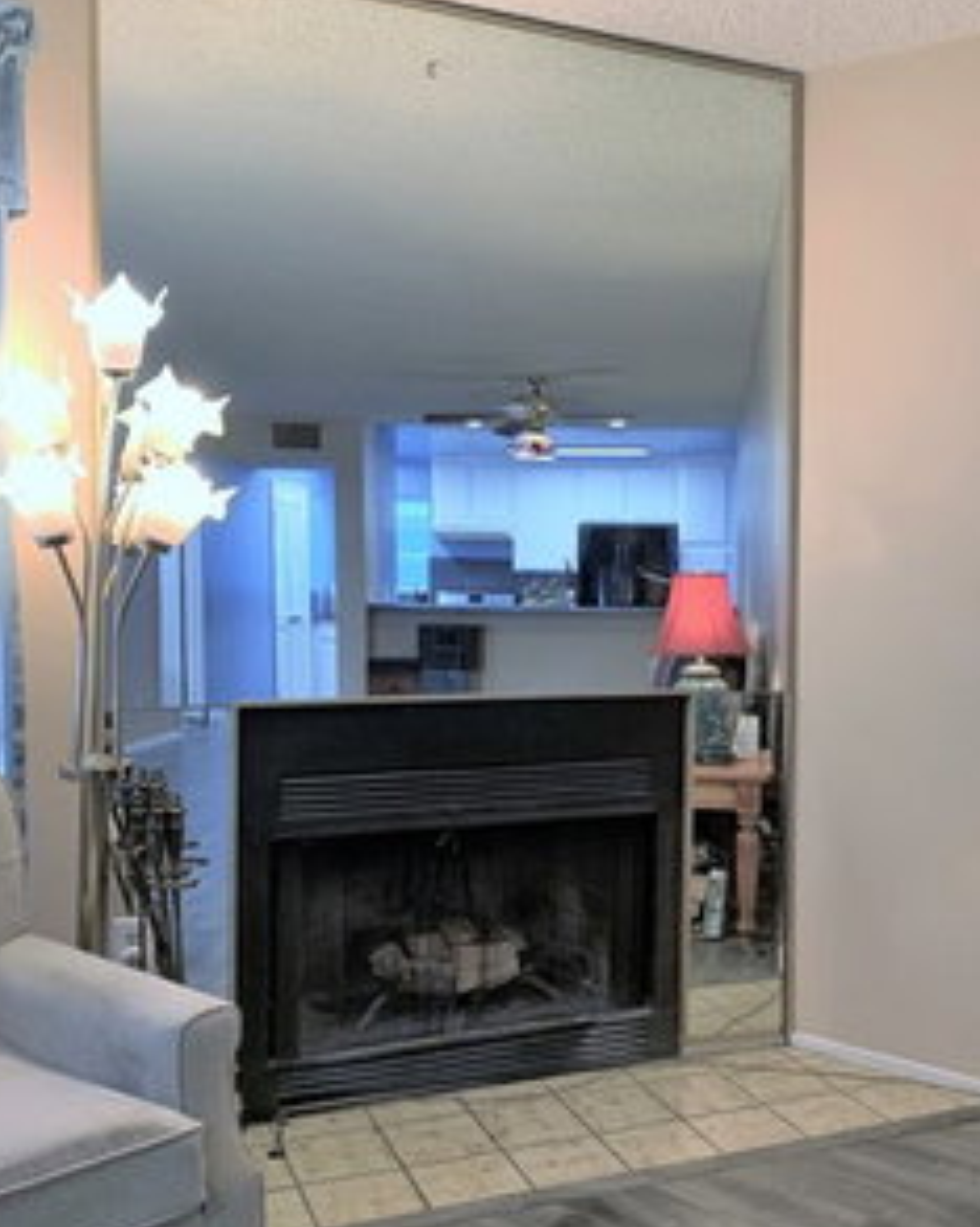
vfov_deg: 49.1
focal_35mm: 37
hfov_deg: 39.8
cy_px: 611
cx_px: 626
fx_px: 1343
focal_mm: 4.25
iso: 100
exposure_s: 1/60
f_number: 1.8
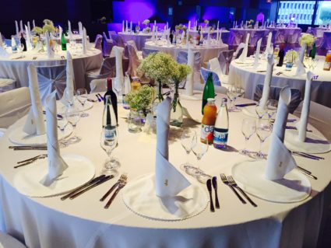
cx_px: 166
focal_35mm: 29
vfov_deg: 48.2
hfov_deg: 61.6
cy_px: 124
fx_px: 277
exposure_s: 1/24
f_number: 2.2
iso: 250
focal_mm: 4.15
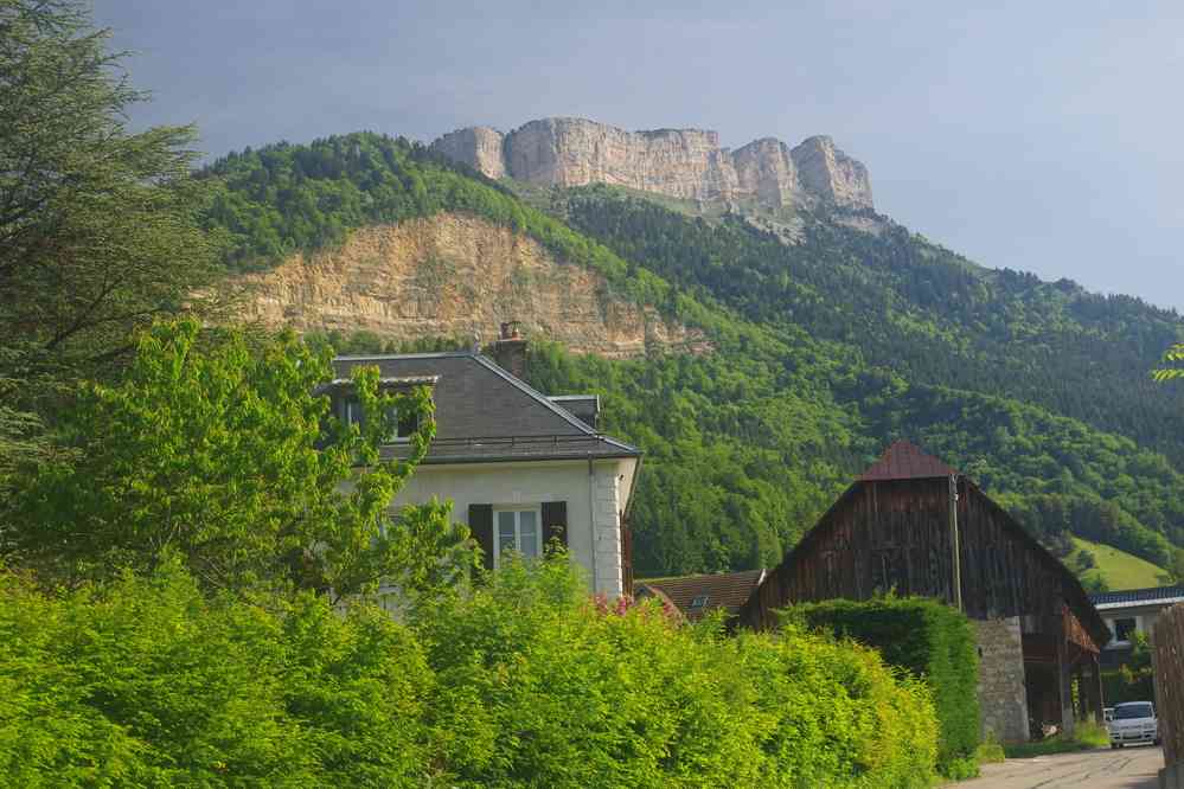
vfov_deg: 21.1
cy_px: 394
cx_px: 592
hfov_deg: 31.2
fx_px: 2121
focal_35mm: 64
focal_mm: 43
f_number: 10
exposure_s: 1/80
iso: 200
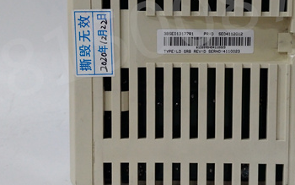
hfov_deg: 40.6
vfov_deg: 26.1
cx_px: 193
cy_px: 51
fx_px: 394
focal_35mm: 49
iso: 289
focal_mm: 3.79
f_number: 2
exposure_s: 1/30
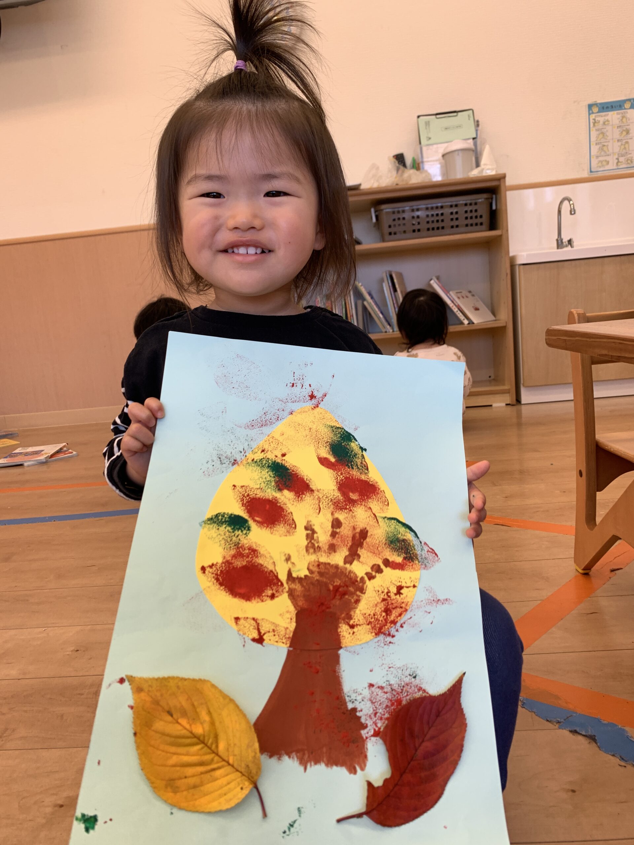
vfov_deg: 67.3
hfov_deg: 53.1
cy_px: 422
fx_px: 635
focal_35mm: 26
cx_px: 317
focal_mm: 4.25
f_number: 1.8
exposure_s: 1/100
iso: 40
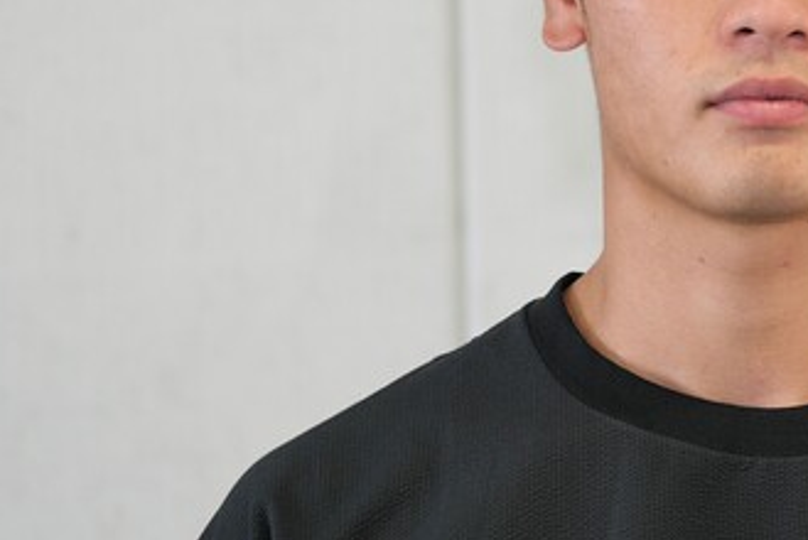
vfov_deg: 8.4
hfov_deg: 12.4
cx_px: 783
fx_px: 3684
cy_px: 189
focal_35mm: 164
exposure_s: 1/180
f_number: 2
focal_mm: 50
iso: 400
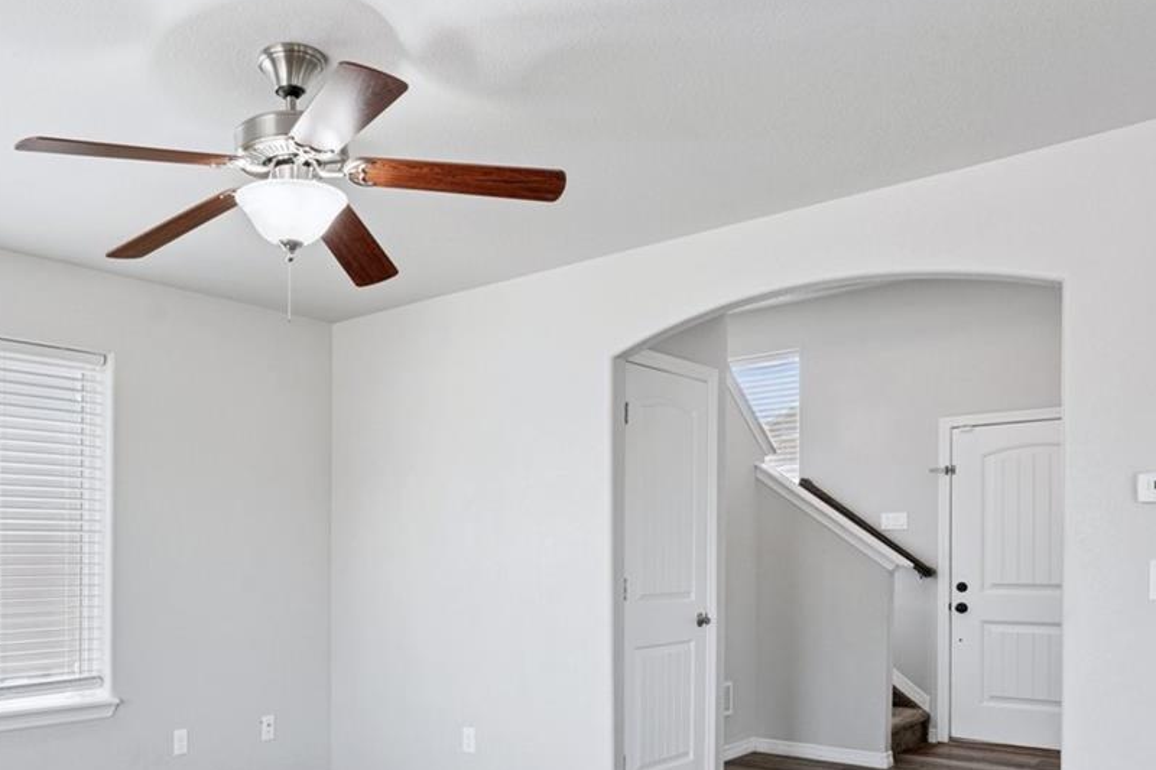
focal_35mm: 31
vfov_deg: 41.2
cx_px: 360
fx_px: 995
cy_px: 565
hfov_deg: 58.5
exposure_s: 1/4
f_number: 9
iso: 100
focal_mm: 15.5
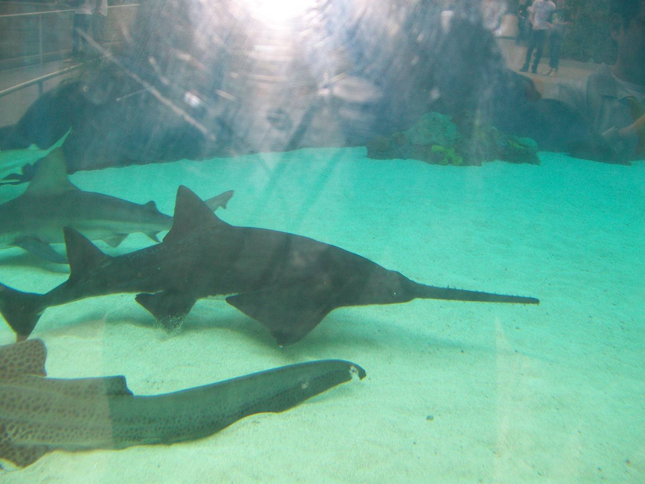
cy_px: 242
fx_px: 671
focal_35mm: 36
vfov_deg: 39.7
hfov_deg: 51.4
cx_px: 322
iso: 64
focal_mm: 6
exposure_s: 1/60
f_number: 2.7
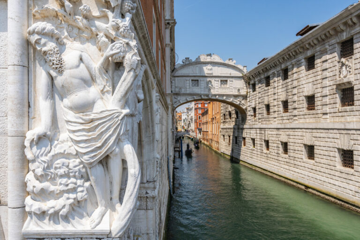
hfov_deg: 61.9
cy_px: 120
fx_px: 300
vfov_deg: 43.6
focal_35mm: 30
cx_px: 180
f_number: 8
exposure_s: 1/640
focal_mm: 20
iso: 160
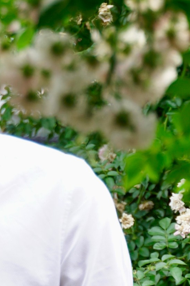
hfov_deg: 5.1
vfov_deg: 7.7
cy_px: 285
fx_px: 2098
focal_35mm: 265
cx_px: -240
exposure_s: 1/250
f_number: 2.8
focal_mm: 53
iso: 100
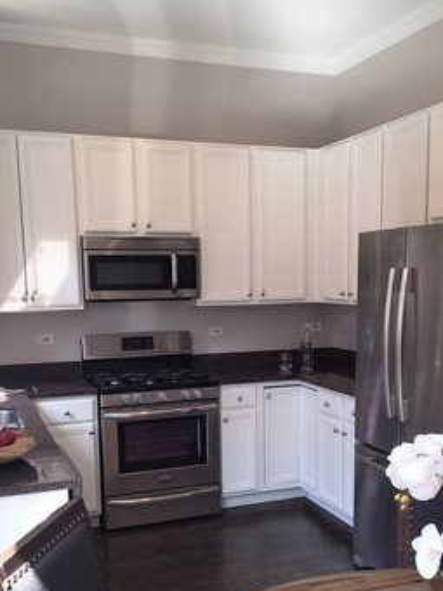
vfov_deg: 45.2
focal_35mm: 41
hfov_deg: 35.1
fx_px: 700
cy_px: 386
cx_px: 243
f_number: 2.2
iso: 32
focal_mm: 4.15
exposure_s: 1/50
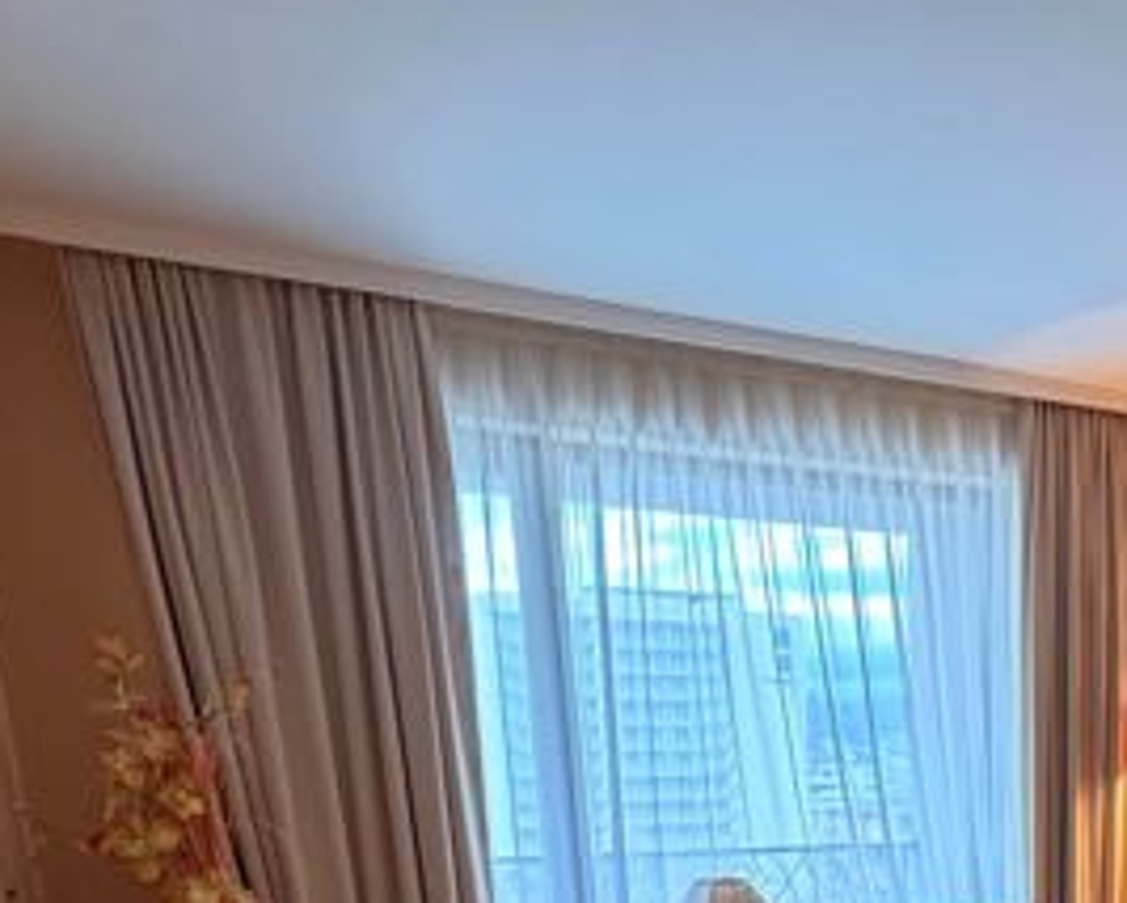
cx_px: 927
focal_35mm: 36
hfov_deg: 47.1
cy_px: 1093
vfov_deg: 33.3
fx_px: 1202
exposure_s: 1/50
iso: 400
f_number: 2.2
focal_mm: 2.22
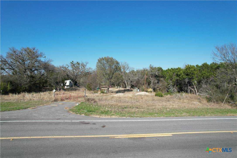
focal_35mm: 22
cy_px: 79
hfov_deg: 78.6
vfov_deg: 57.2
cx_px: 118
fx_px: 145
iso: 100
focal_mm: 8.38
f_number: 2.8
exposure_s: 1/1600
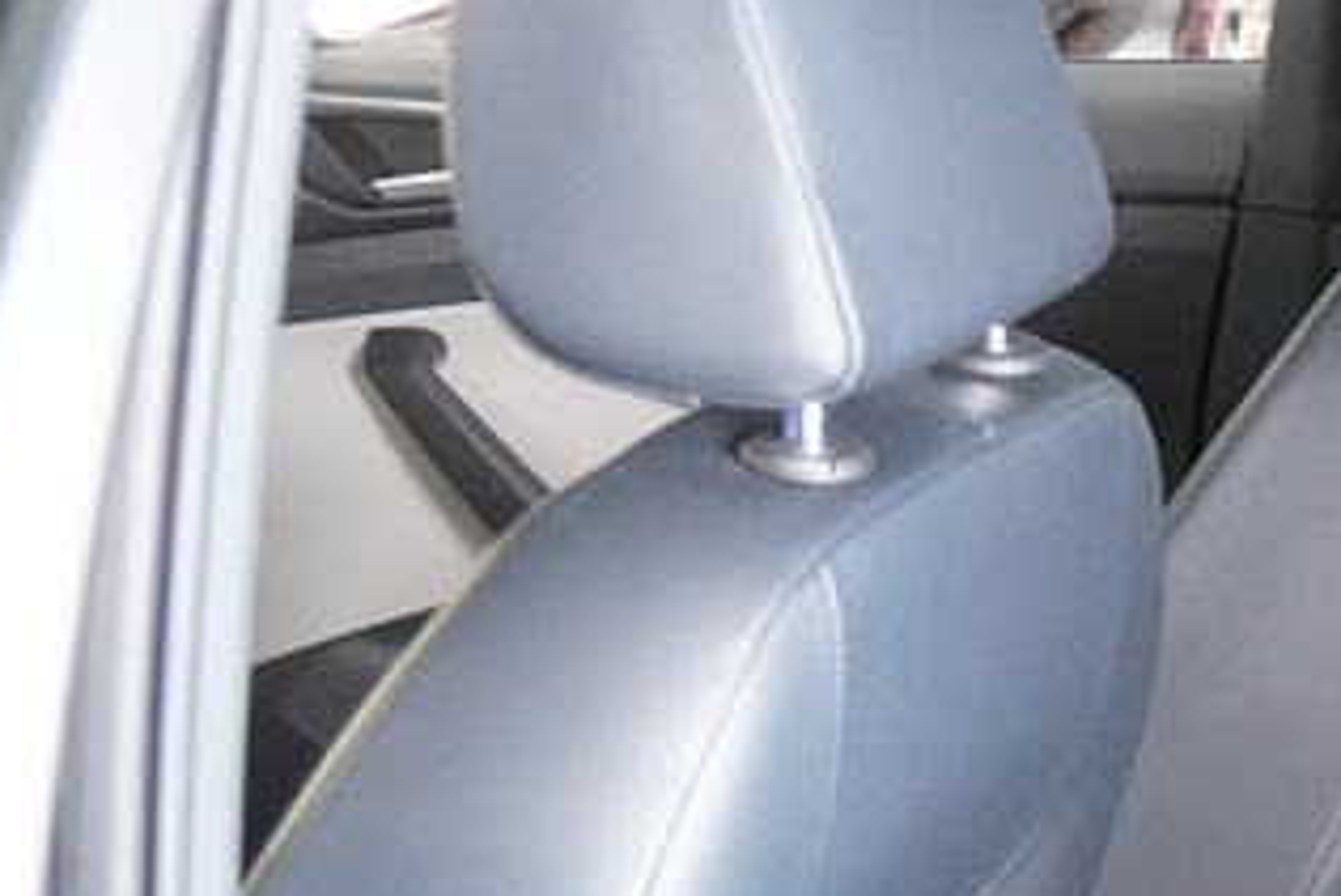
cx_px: 1854
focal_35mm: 107
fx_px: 3987
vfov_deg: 12.6
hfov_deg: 17.6
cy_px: 936
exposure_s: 1/160
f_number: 2.8
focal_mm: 22
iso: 3200
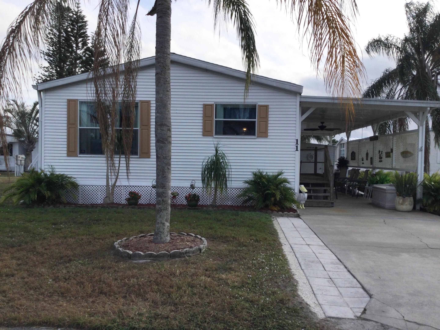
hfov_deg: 58.4
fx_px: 394
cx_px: 220
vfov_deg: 45.4
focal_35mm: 31
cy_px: 165
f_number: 2.4
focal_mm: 3.3
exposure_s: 1/754
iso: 25
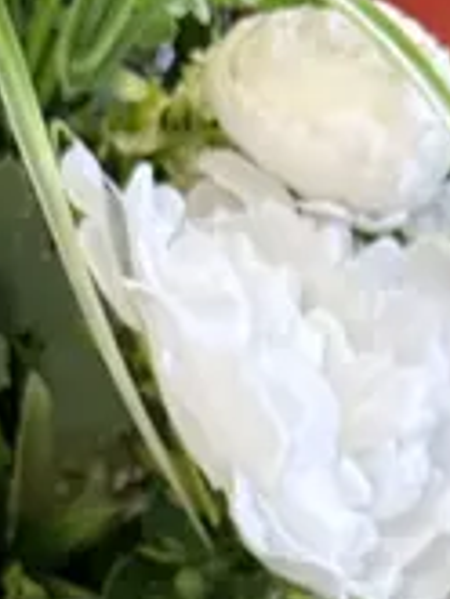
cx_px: 330
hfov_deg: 10.0
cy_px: 1409
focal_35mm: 149
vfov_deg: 11.2
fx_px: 2579
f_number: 1.78
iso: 160
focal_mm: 6.86
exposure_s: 1/50
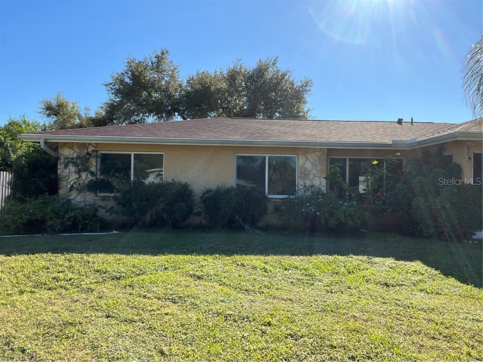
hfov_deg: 73.9
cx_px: 242
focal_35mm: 23
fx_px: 321
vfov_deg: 58.9
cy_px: 181
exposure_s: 1/794
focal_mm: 2.71
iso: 32
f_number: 2.2
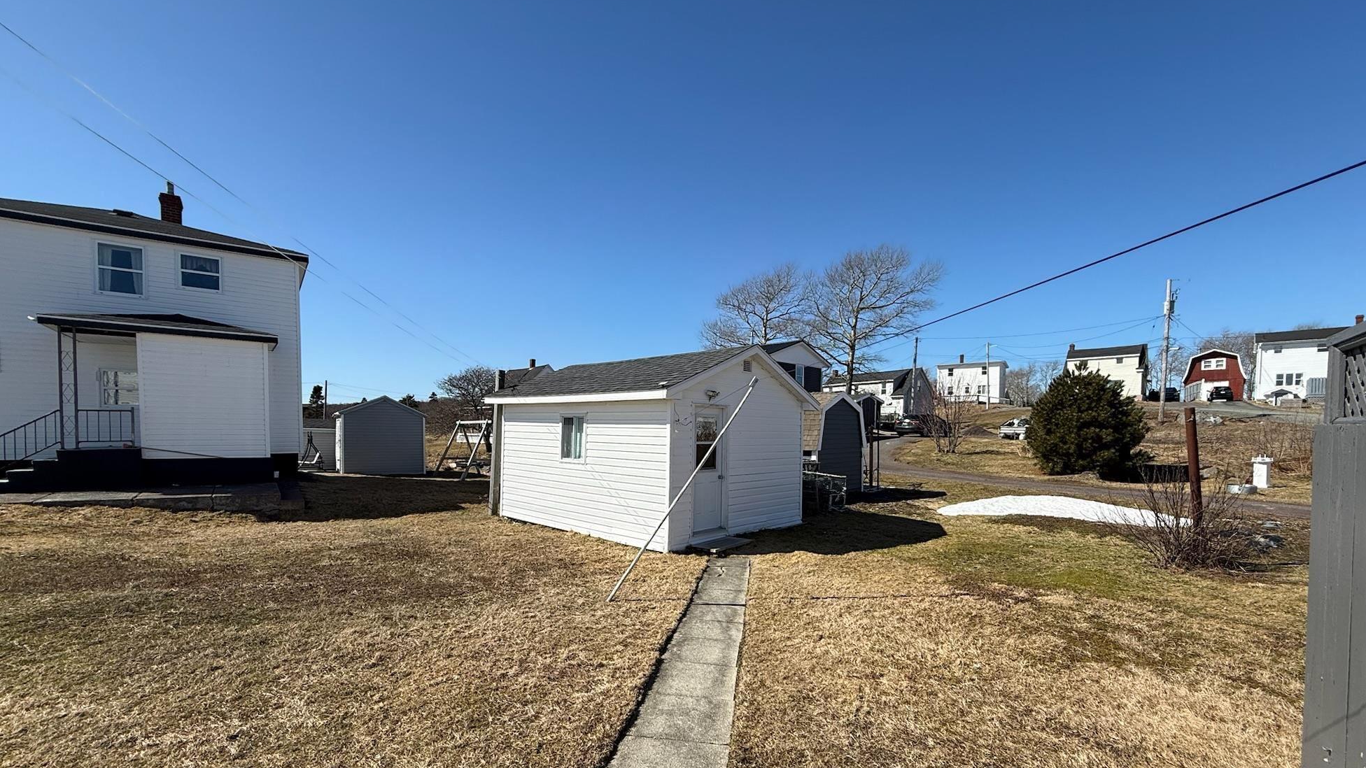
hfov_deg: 99.3
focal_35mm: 16
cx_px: 705
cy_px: 448
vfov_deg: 66.6
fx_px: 580
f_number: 2.2
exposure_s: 1/2976
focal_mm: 2.22
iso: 50
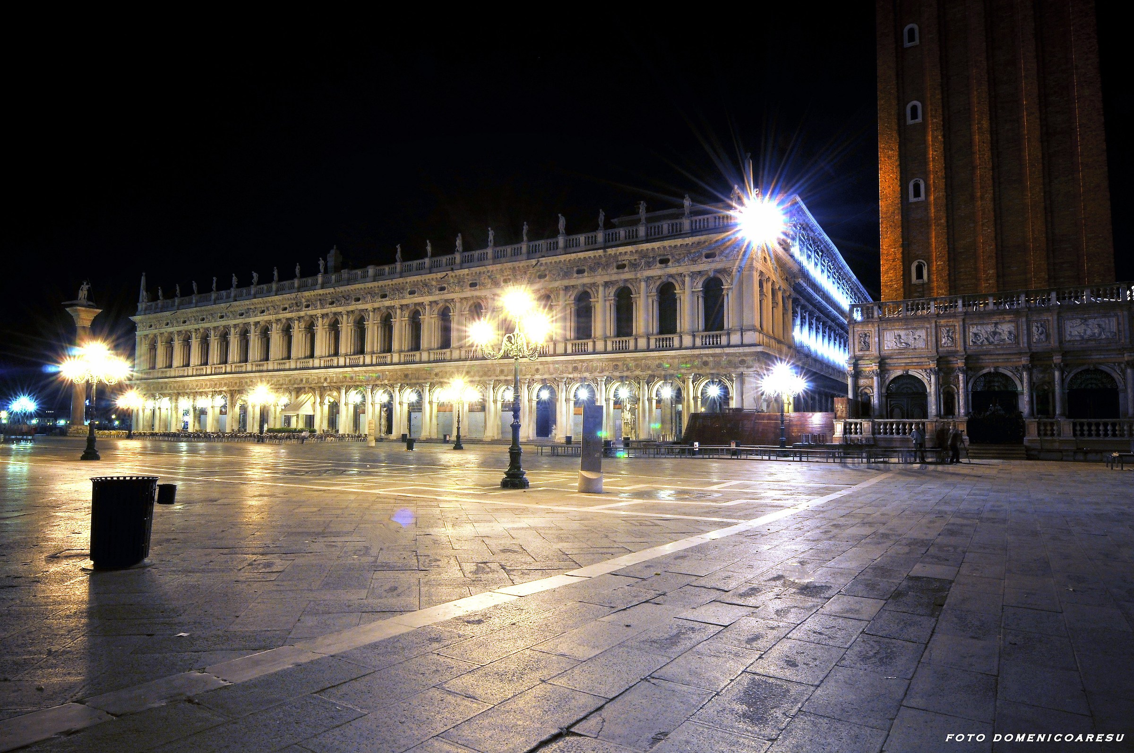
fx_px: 661
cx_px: 567
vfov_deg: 59.4
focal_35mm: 21
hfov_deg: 81.3
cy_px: 376
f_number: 22
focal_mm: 14
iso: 200
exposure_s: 15
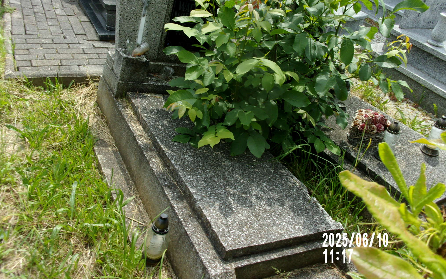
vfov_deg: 41.7
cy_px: 116
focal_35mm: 30
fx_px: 365
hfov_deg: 62.9
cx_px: 225
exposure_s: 1/50
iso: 80
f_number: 10.8
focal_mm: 5.1
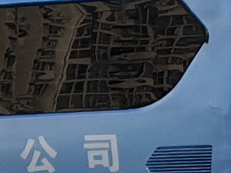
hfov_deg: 22.0
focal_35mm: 83
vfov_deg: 17.6
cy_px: 146
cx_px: 269
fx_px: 554
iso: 50
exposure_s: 1/1700
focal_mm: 4.3
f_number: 2.4
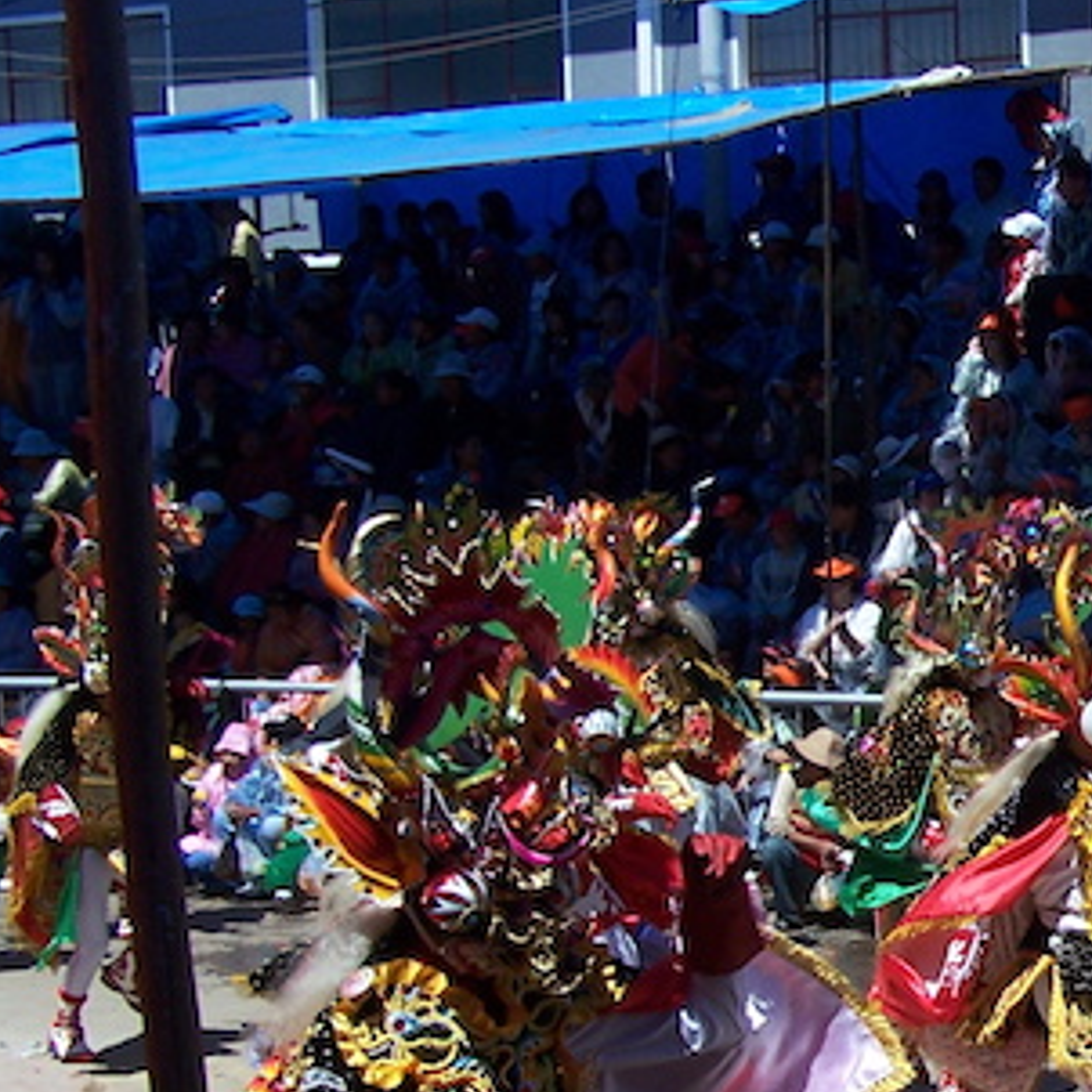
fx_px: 3176
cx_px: 1352
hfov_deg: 18.4
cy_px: 774
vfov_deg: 19.4
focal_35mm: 89
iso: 80
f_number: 4
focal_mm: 6.3
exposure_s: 1/1000
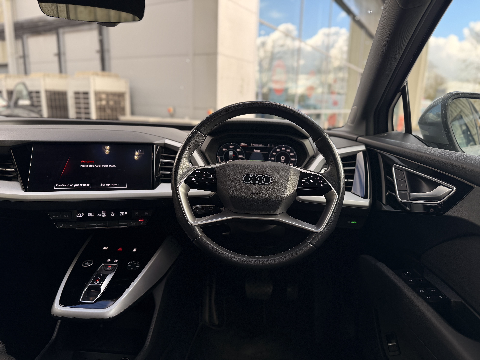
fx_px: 333
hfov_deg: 71.6
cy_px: 180
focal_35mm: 24
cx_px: 240
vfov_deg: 56.8
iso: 125
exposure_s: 1/399
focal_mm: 6.76
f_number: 1.78
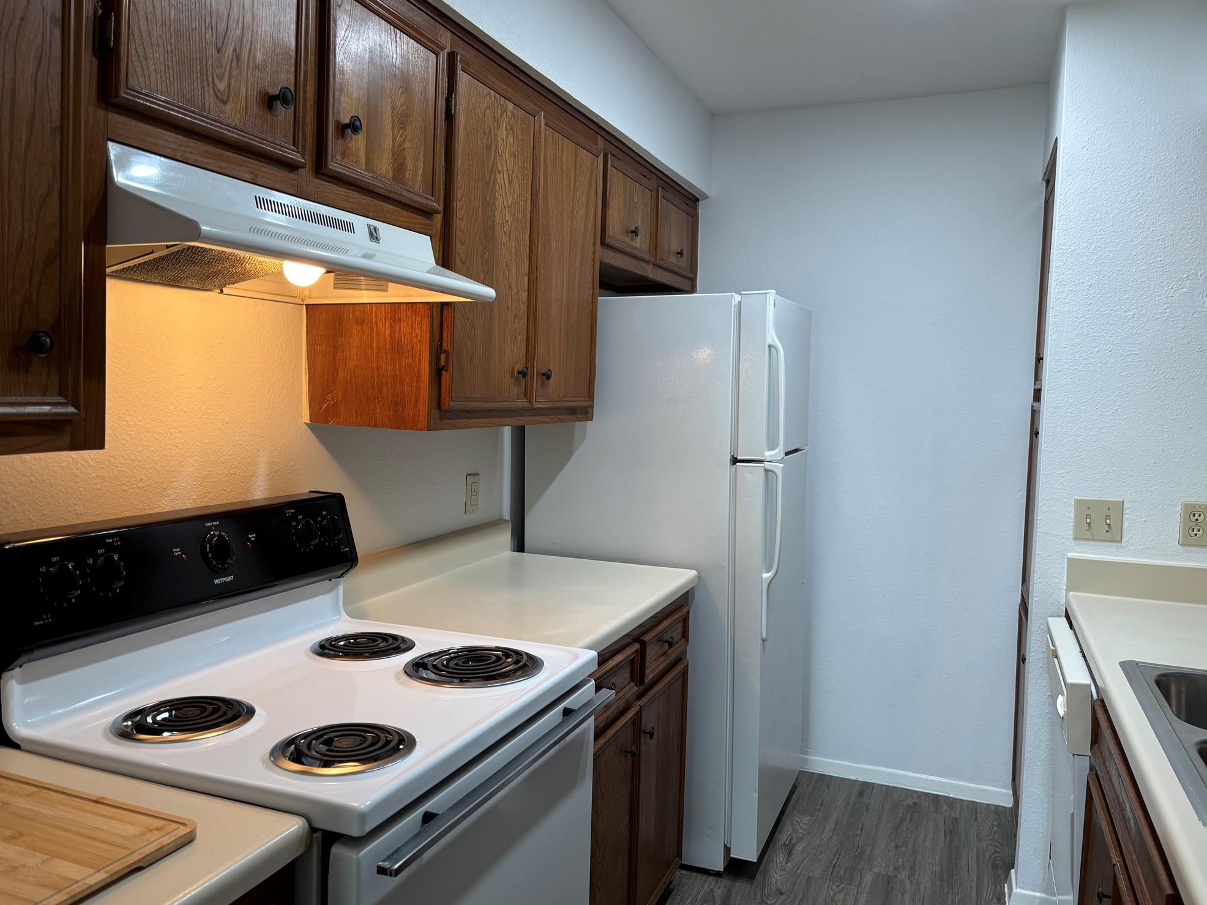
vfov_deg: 51.4
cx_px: 594
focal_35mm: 27
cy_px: 448
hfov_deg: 65.3
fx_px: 941
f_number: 1.6
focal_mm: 5.96
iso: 100
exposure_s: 1/60
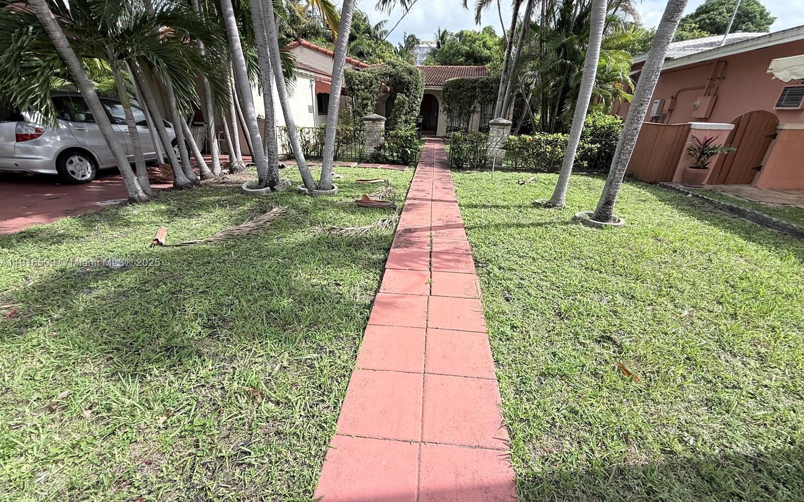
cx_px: 404
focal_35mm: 15
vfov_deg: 74.7
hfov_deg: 101.5
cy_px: 263
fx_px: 329
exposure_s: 1/1848
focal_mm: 2.22
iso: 50
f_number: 2.2
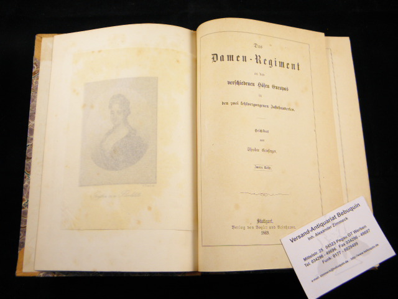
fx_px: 414
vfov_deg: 39.7
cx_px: 199
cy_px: 150
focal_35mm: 36
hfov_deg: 51.4
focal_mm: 6.4
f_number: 3.7
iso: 100
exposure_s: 1/40
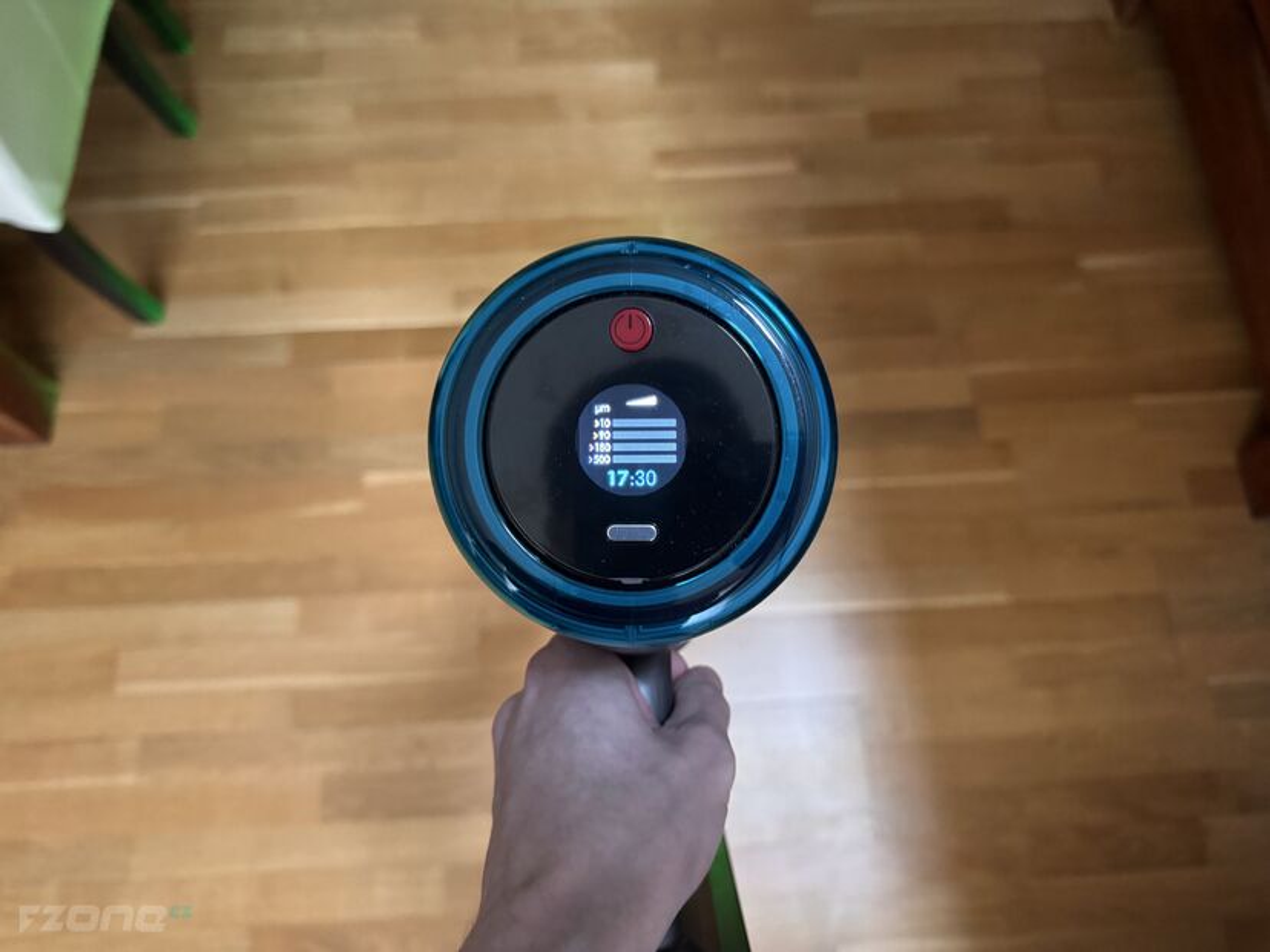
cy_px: 476
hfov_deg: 71.6
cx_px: 635
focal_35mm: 24
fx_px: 881
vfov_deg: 56.8
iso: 1000
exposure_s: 1/40
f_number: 1.78
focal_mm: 6.86
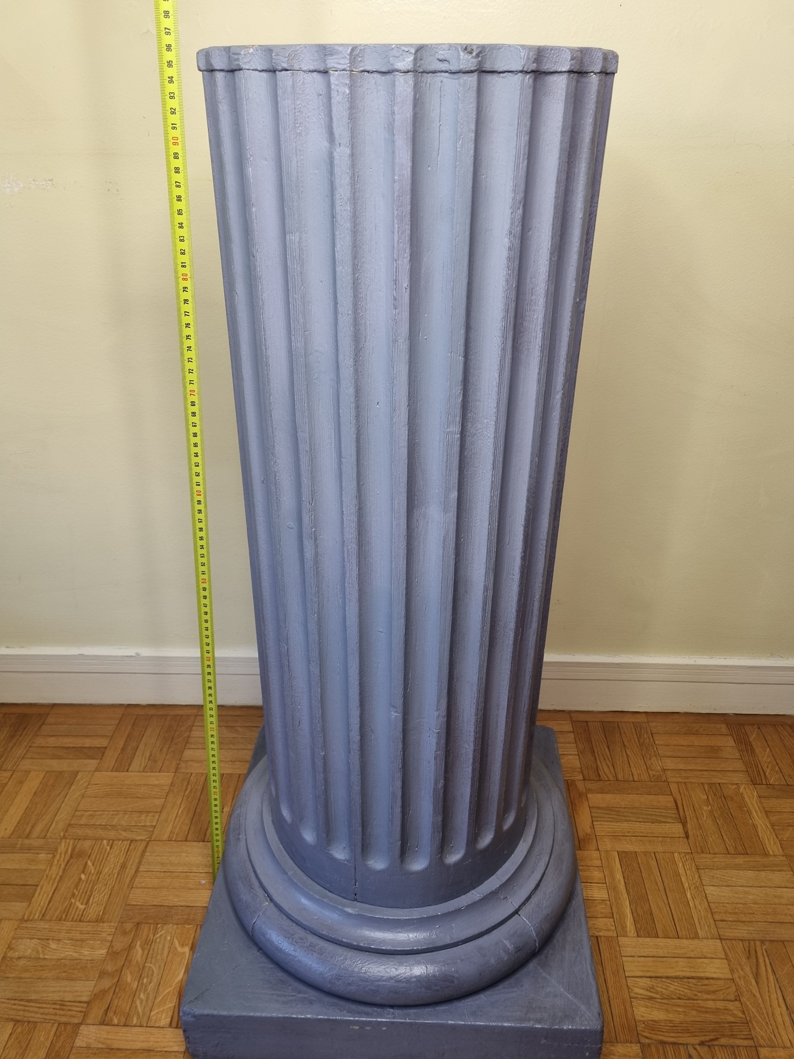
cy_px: 530
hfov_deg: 53.1
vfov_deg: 67.3
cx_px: 397
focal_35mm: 26
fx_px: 795
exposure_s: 1/100
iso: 125
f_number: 1.8
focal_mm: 5.4
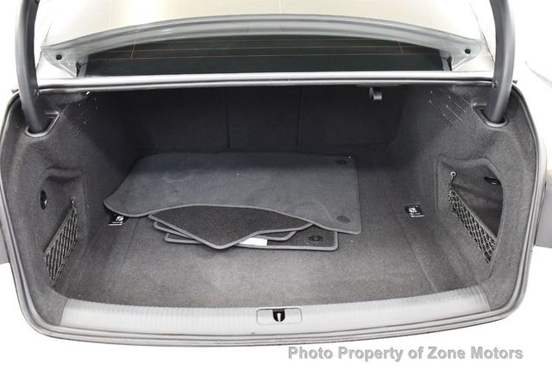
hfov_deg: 53.1
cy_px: 185
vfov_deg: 37.0
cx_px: 276
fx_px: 553
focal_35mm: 36
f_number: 3.5
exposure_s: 1/60
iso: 4000
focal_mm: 18
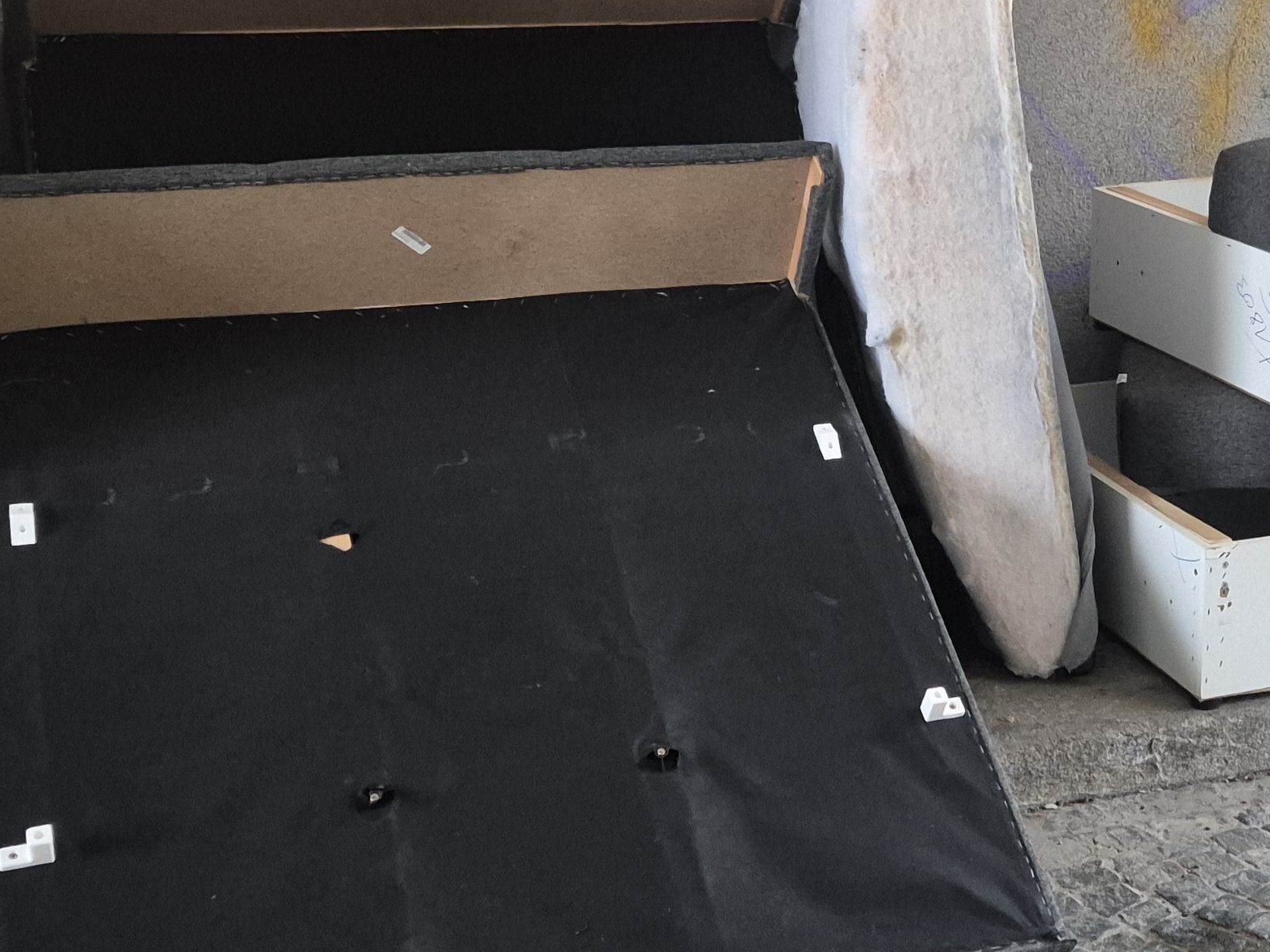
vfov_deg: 24.7
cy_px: 339
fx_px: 2164
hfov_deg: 31.8
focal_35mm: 59
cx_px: 1035
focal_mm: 5.4
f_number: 1.8
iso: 1000
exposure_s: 1/100
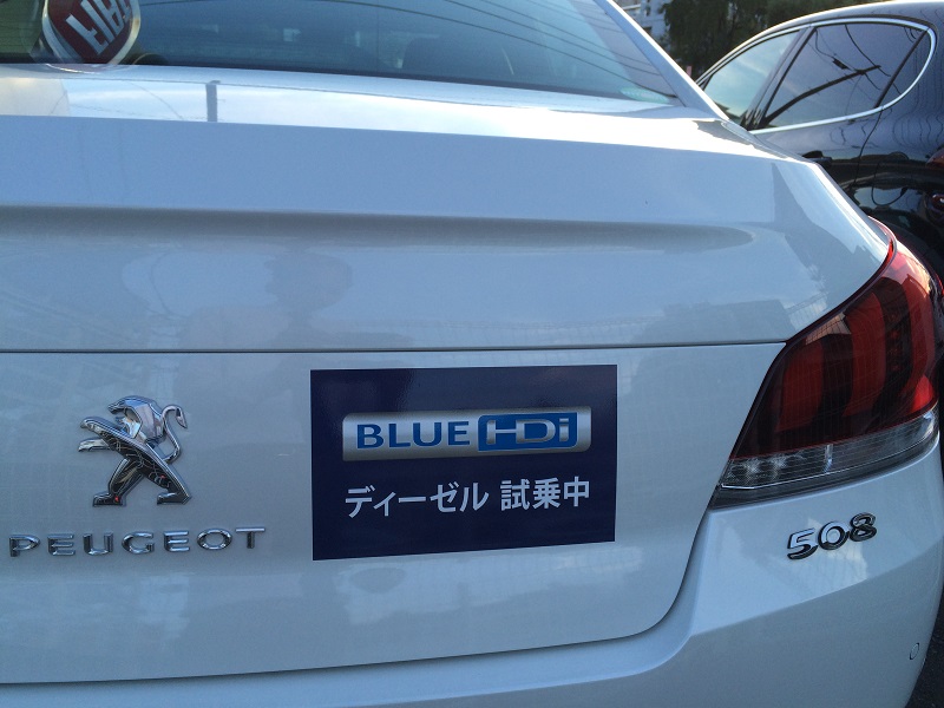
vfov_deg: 48.2
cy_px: 354
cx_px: 472
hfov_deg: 61.7
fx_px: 791
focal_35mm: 29
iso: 40
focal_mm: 4.15
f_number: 2.2
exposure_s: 1/60
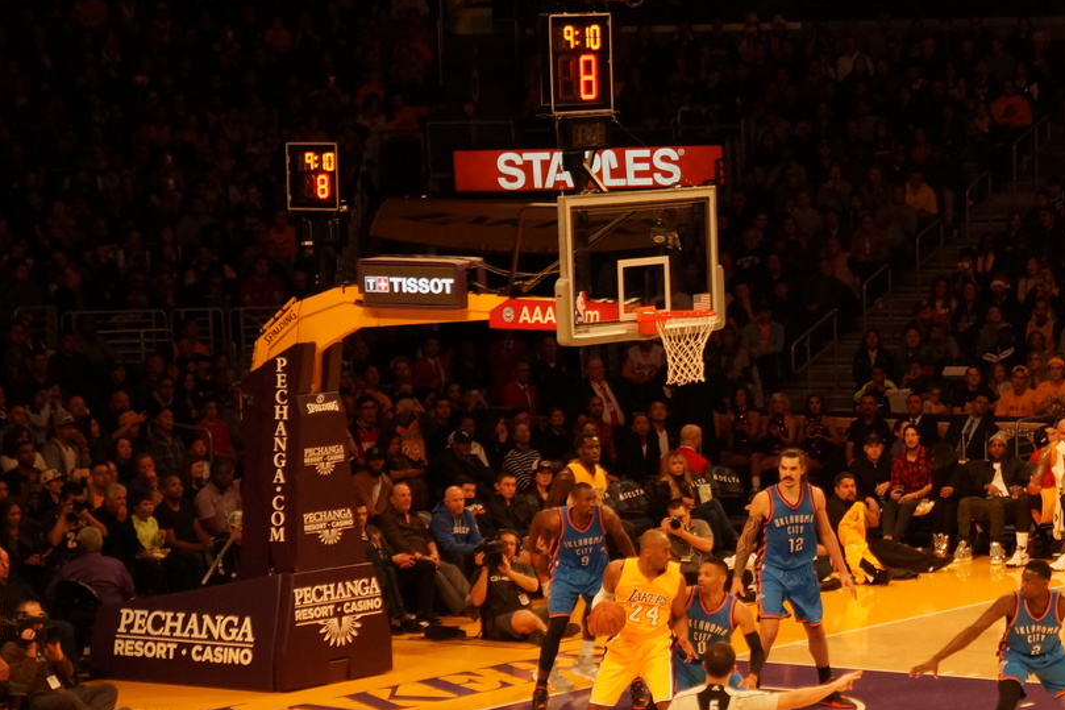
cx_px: 986
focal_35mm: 152
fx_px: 4495
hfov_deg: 13.4
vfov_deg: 9.0
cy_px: 423
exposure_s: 1/125
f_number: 5.6
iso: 800
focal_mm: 55
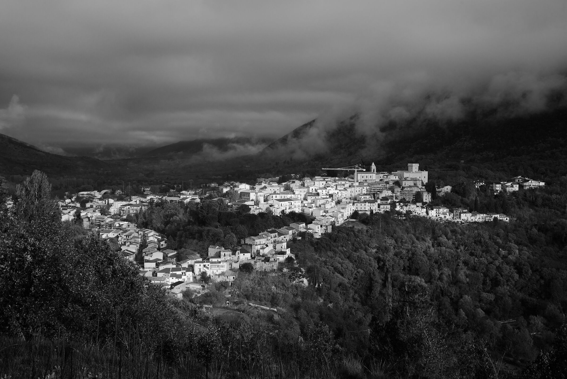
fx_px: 725
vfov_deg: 29.3
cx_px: 284
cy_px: 190
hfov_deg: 42.7
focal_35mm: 46
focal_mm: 46
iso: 100
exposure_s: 1/125
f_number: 10
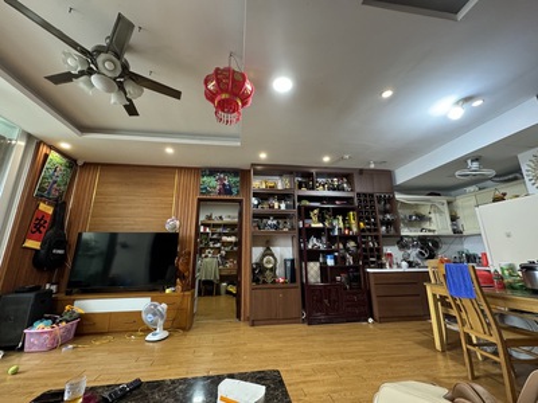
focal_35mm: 14
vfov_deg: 85.7
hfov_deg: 102.1
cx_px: 269
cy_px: 202
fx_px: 218
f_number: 2.2
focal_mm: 2.22
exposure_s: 1/50
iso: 320
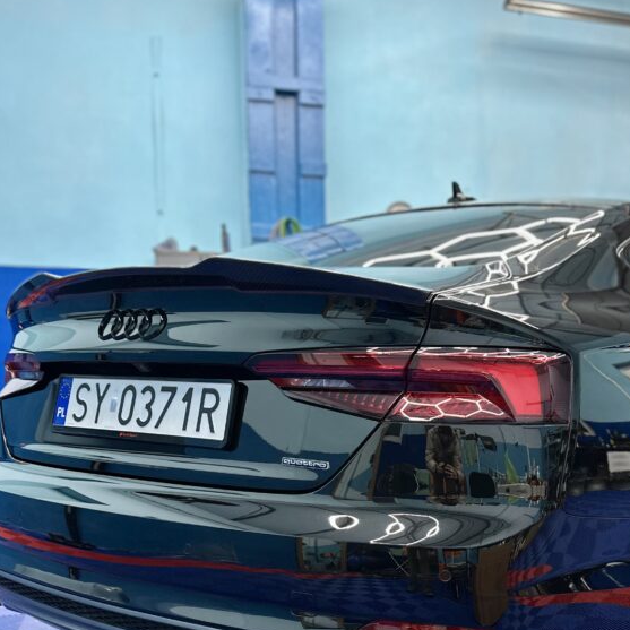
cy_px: 455
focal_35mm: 39
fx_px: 803
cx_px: 394
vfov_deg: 41.8
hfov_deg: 42.5
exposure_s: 1/100
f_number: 1.78
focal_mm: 6.86
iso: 200
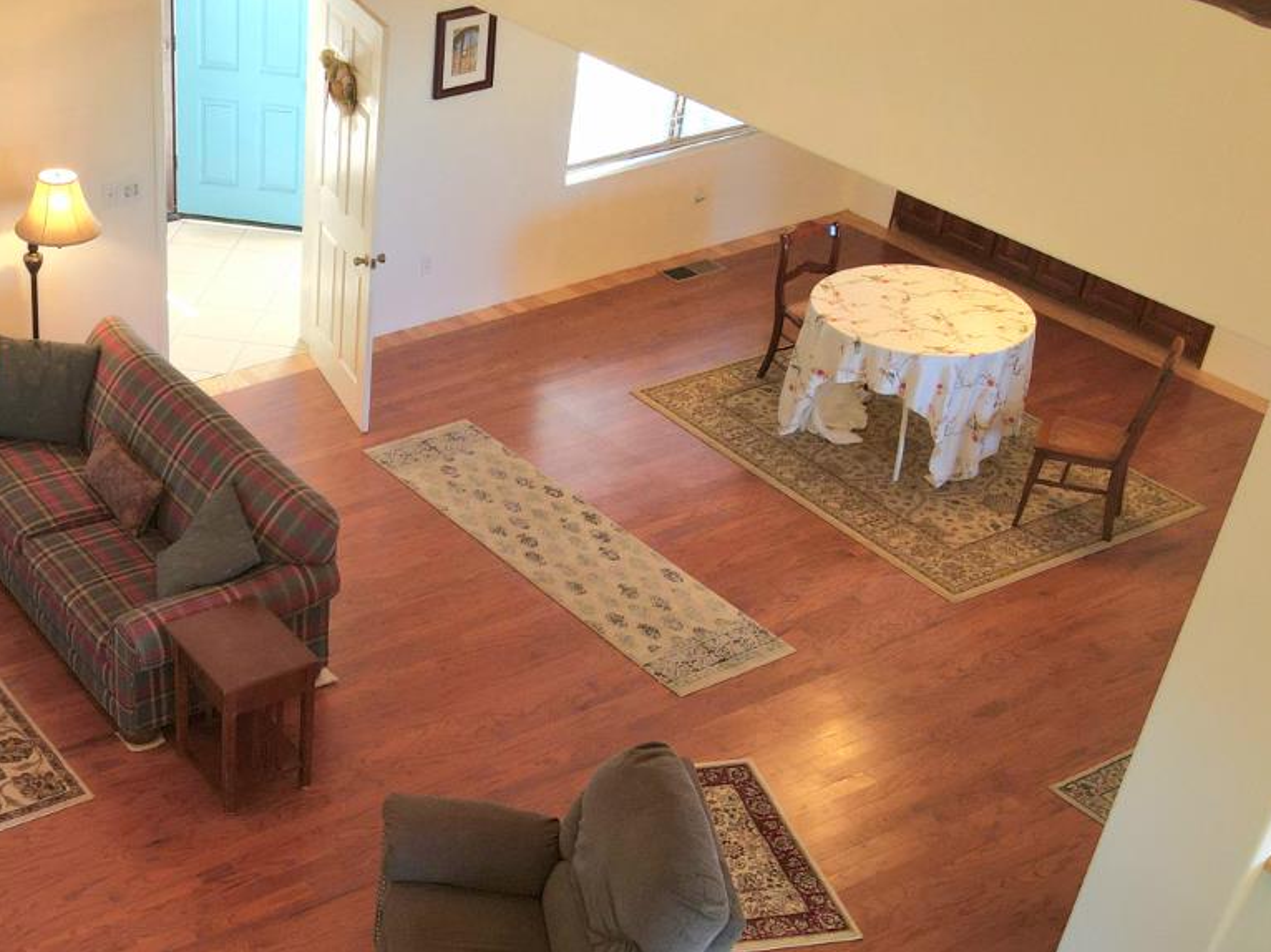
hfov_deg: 38.2
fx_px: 1725
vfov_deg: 30.4
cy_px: 692
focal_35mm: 47
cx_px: 169
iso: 320
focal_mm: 4.5
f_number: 2.8
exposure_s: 1/15
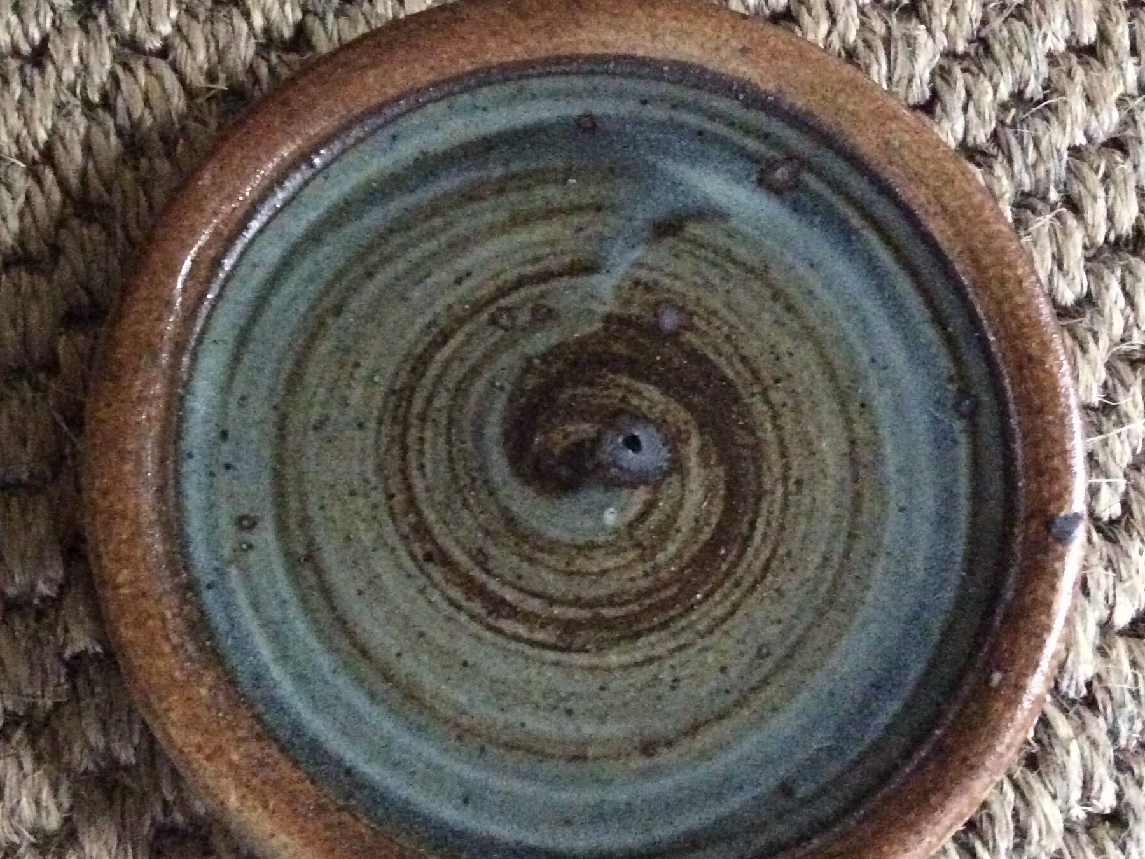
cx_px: 486
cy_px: 463
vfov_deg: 31.5
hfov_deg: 41.1
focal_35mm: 46
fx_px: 1522
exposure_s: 1/17
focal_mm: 3.3
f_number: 2.4
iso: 800
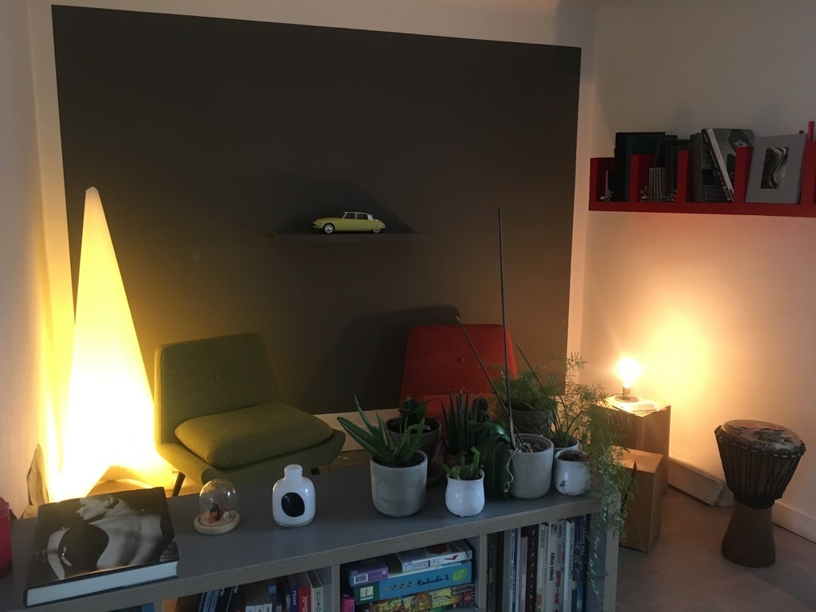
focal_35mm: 29
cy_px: 306
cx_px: 408
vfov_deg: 48.2
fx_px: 684
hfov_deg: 61.7
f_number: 2.2
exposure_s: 1/20
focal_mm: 4.15
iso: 200
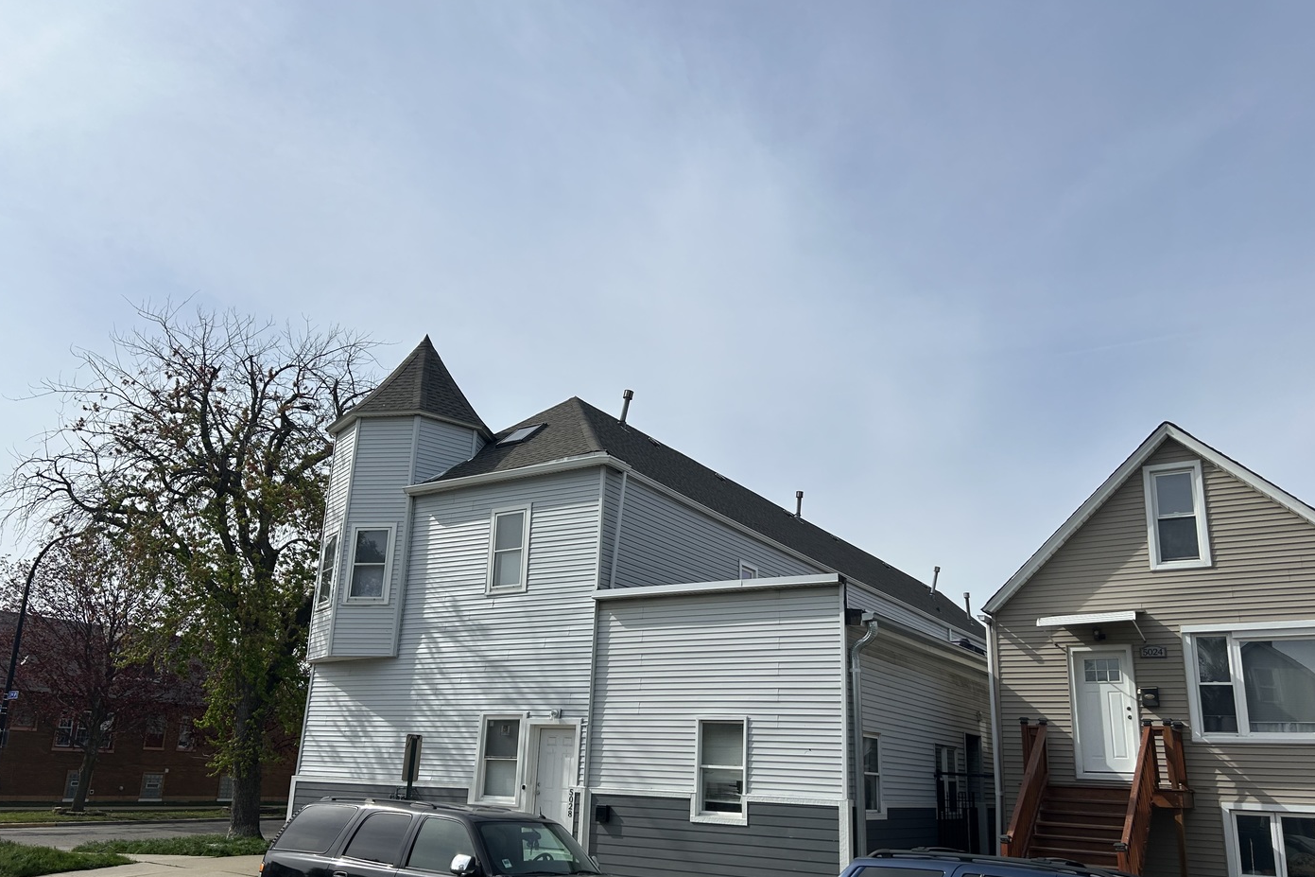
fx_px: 1023
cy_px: 501
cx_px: 638
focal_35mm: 28
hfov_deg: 65.5
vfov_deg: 46.3
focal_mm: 5.7
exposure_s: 1/8000
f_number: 1.5
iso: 50
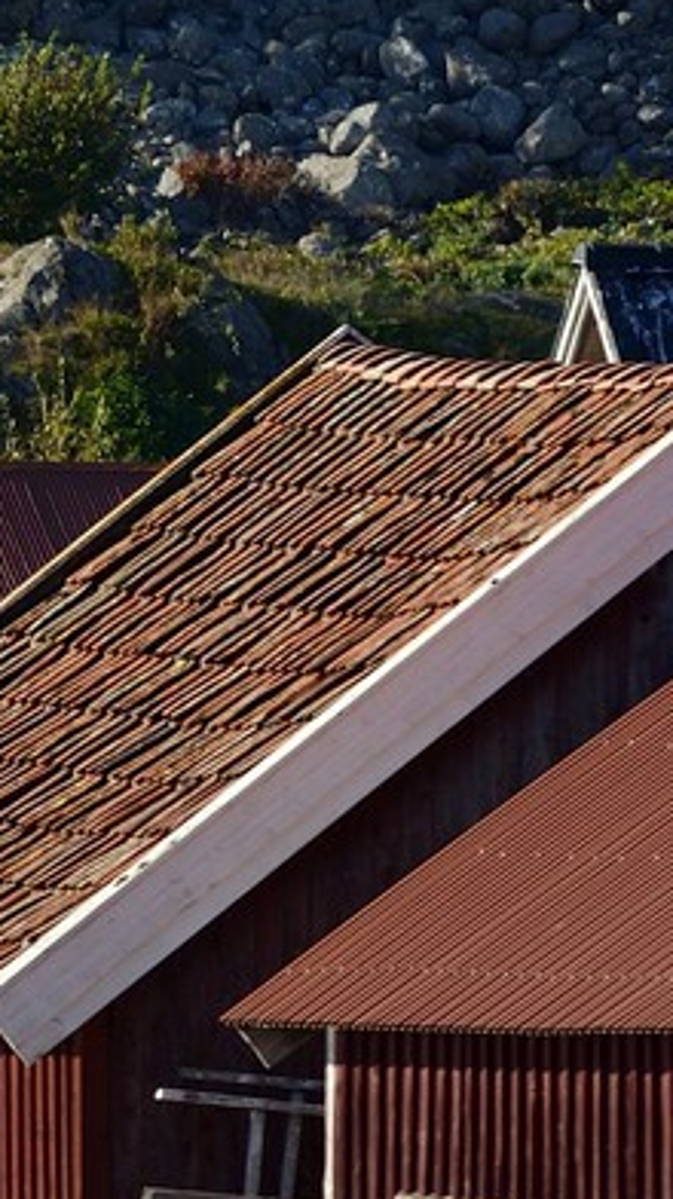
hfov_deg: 1.9
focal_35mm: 641
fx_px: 20371
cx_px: -1459
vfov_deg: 3.4
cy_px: 1129
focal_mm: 150
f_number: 7.1
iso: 200
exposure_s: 1/400
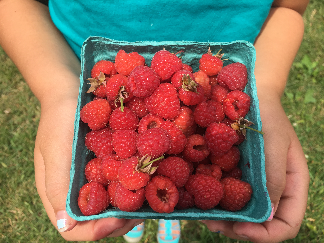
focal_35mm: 29
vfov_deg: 48.2
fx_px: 271
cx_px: 162
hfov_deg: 61.7
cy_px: 122
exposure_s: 1/1054
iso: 25
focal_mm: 4.15
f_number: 2.2
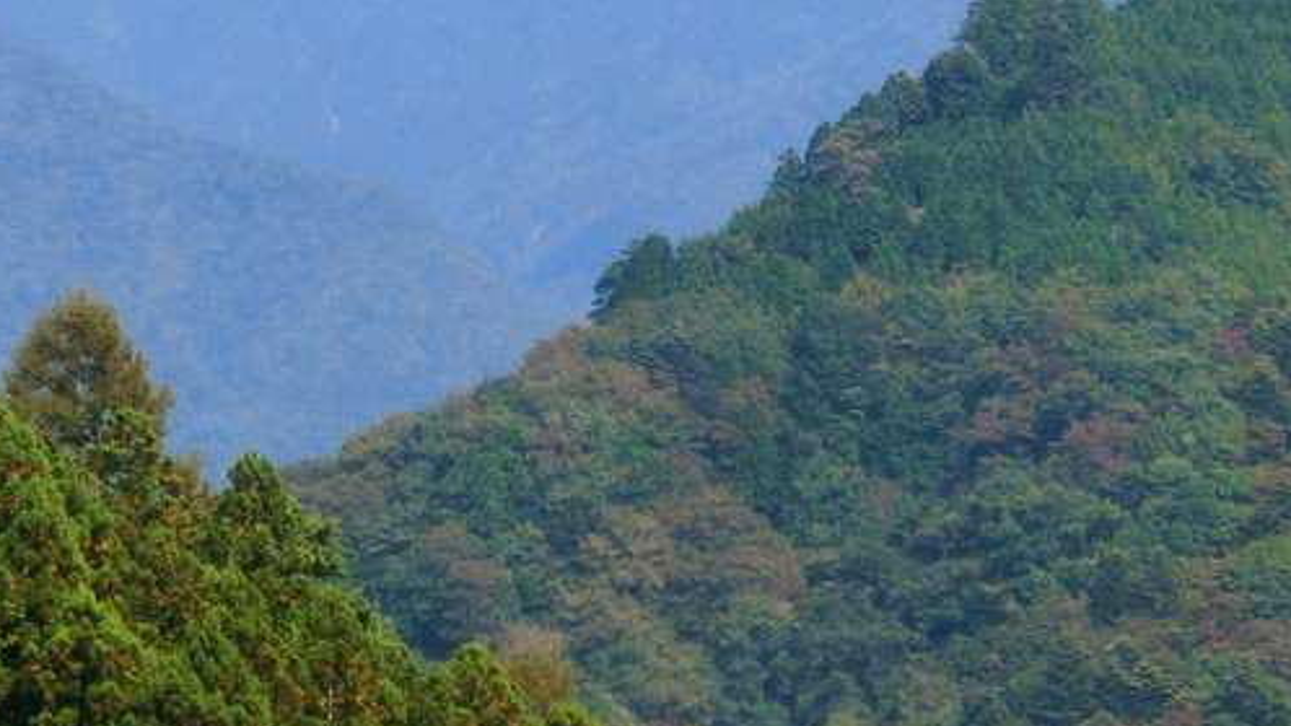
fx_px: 12117
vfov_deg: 3.4
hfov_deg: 6.1
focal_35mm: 354
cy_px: -210
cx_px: 467
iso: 100
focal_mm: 27.9
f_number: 5.3
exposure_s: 1/640
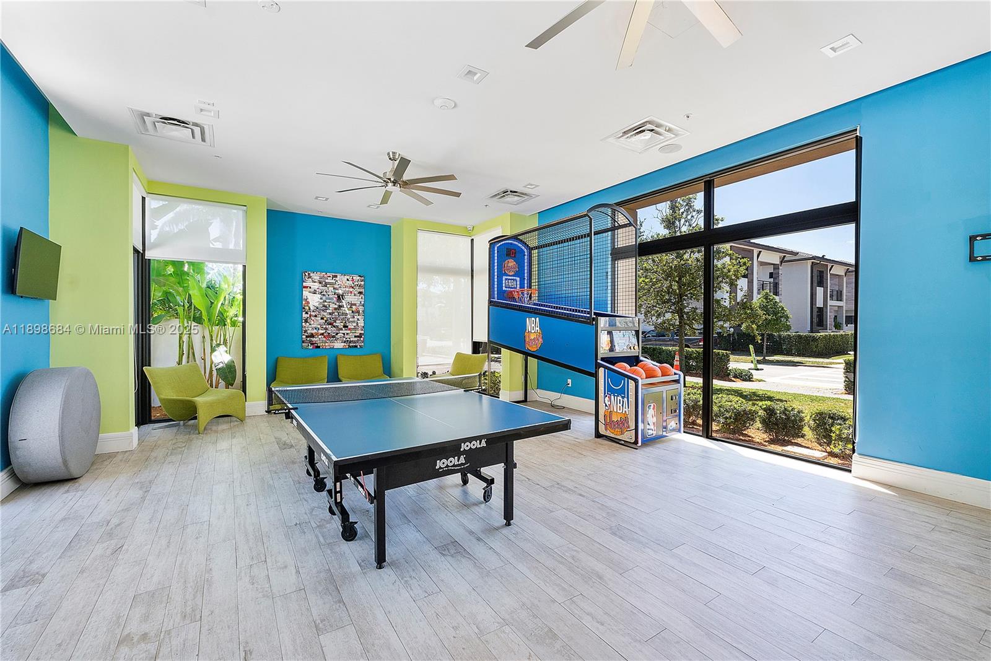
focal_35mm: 15
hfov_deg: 100.4
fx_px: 413
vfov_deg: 77.3
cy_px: 330
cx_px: 496
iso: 160
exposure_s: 1/13
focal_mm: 10
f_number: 11
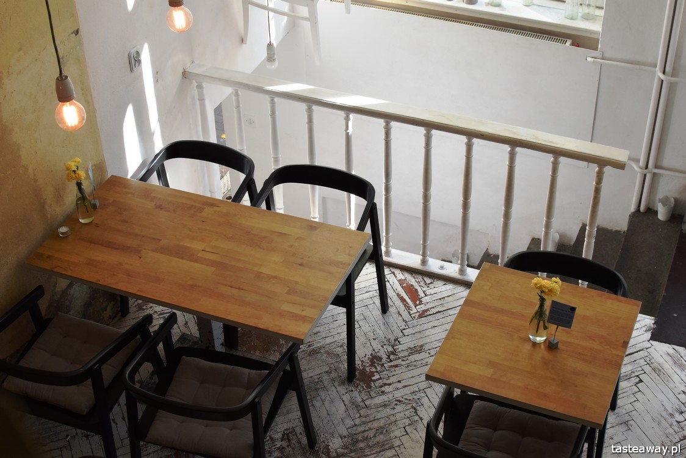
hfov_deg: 37.8
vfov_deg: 25.8
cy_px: 229
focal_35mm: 52
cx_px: 343
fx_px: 1001
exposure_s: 1/125
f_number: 7.1
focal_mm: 35
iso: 800
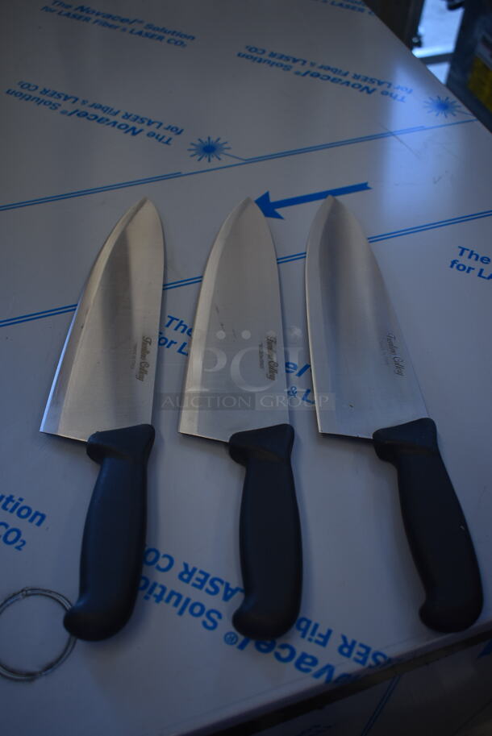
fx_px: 737
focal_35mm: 36
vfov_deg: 53.1
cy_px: 368
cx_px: 246
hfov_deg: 36.9
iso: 200
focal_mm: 24
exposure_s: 1/40
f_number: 3.8
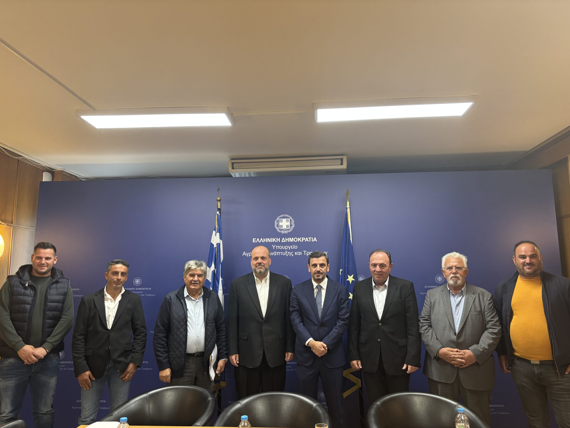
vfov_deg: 53.1
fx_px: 428
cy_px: 214
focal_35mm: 26
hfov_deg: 67.3
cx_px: 285
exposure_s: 1/50
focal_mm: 5.96
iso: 160
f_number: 1.6
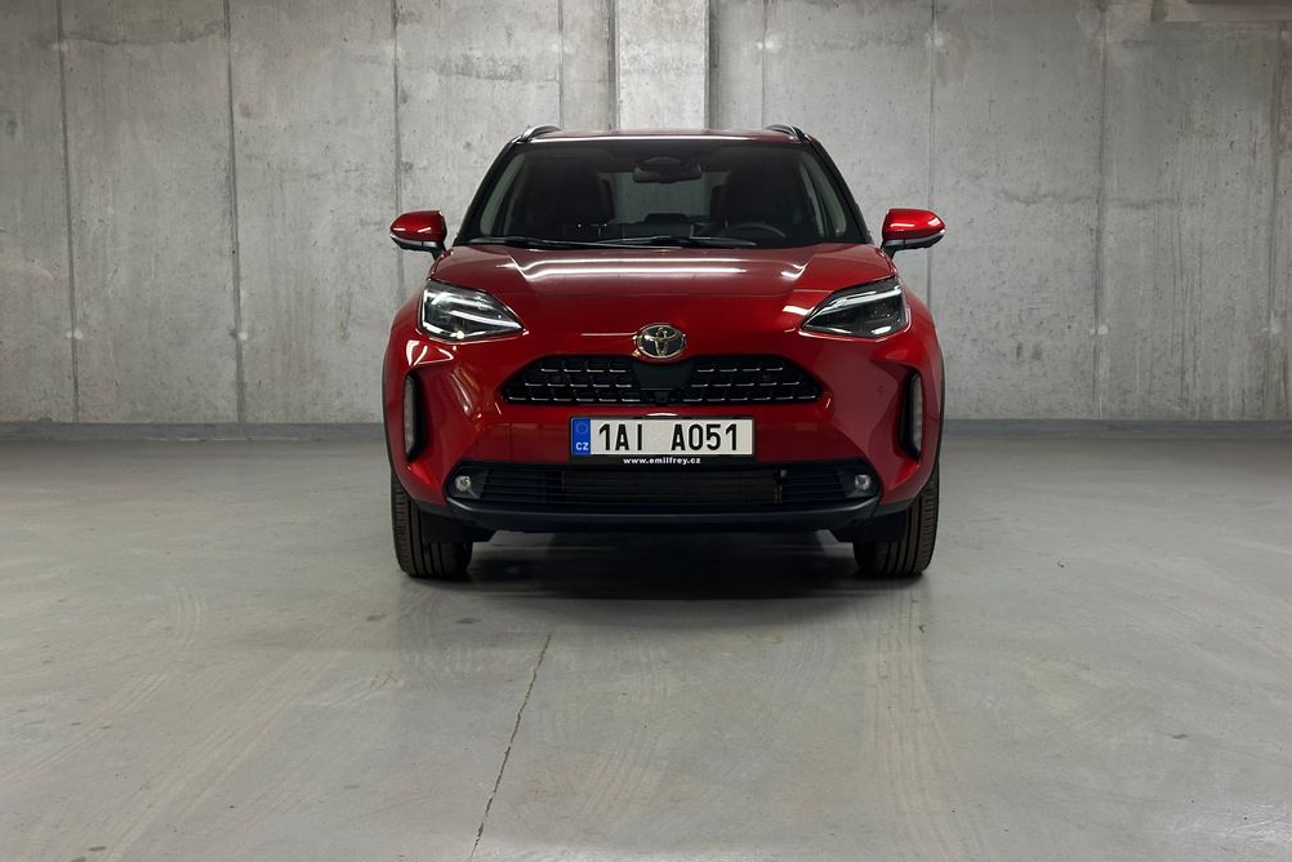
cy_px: 422
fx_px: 1830
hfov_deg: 38.9
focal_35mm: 51
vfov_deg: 26.5
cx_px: 638
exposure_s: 1/33
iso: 320
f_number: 1.78
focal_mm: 6.86
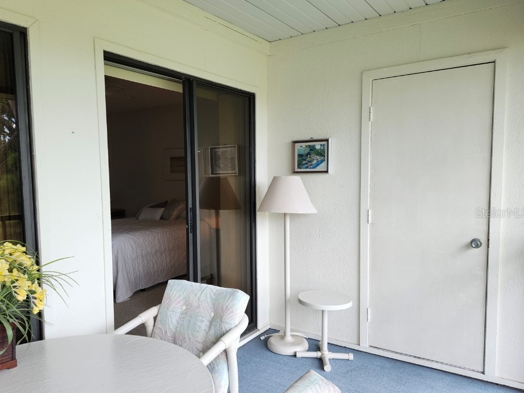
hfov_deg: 67.1
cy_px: 212
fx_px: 393
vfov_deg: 53.0
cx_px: 234
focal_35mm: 26
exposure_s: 1/60
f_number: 1.8
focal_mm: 5.54
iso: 40
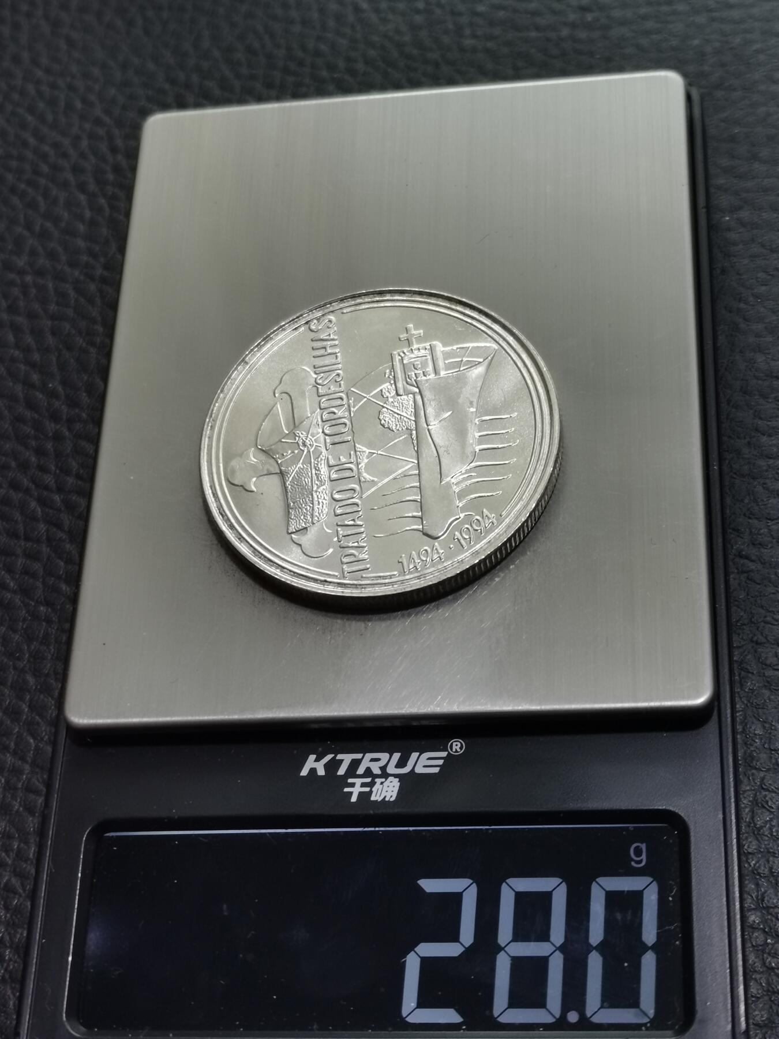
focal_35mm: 61
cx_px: 390
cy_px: 520
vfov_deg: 31.7
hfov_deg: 24.0
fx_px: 1830
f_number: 1.8
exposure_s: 1/180
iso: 80
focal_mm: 5.58
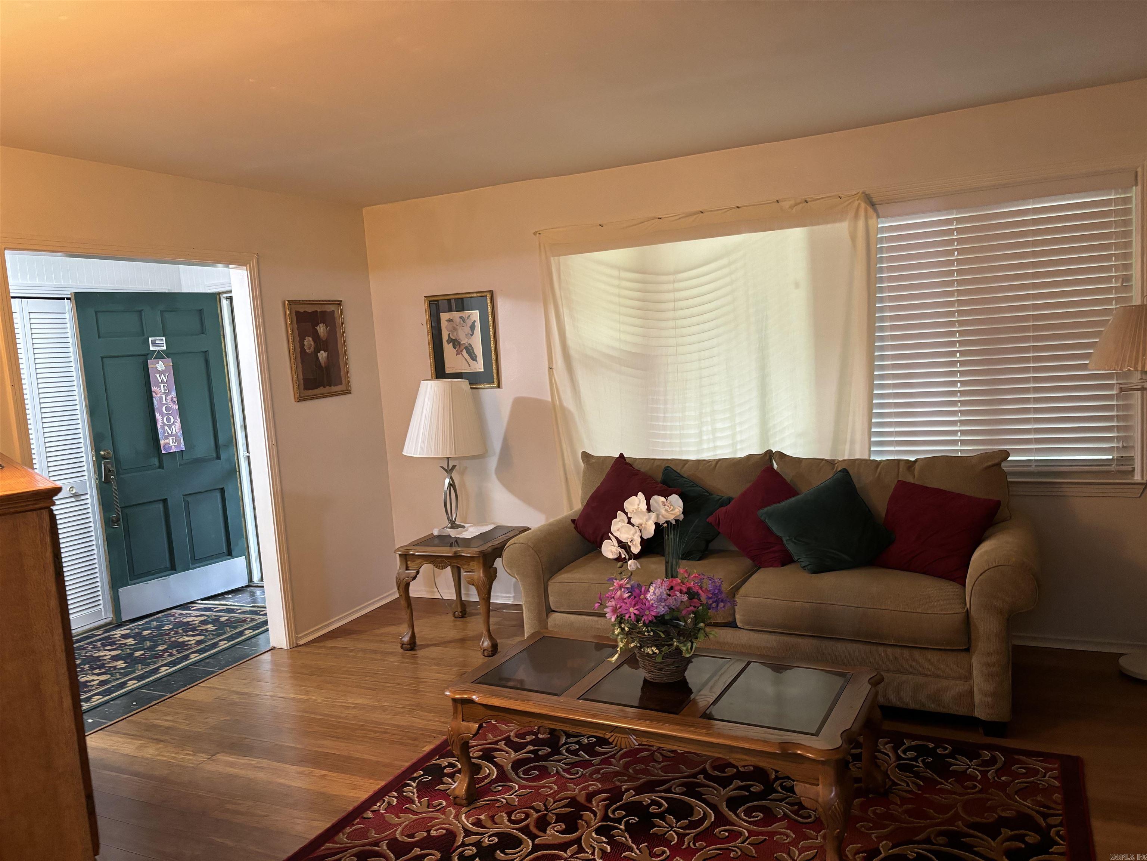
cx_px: 574
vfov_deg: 53.1
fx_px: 862
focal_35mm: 26
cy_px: 430
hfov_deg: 67.3
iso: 500
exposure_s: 1/40
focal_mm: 5.96
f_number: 1.6
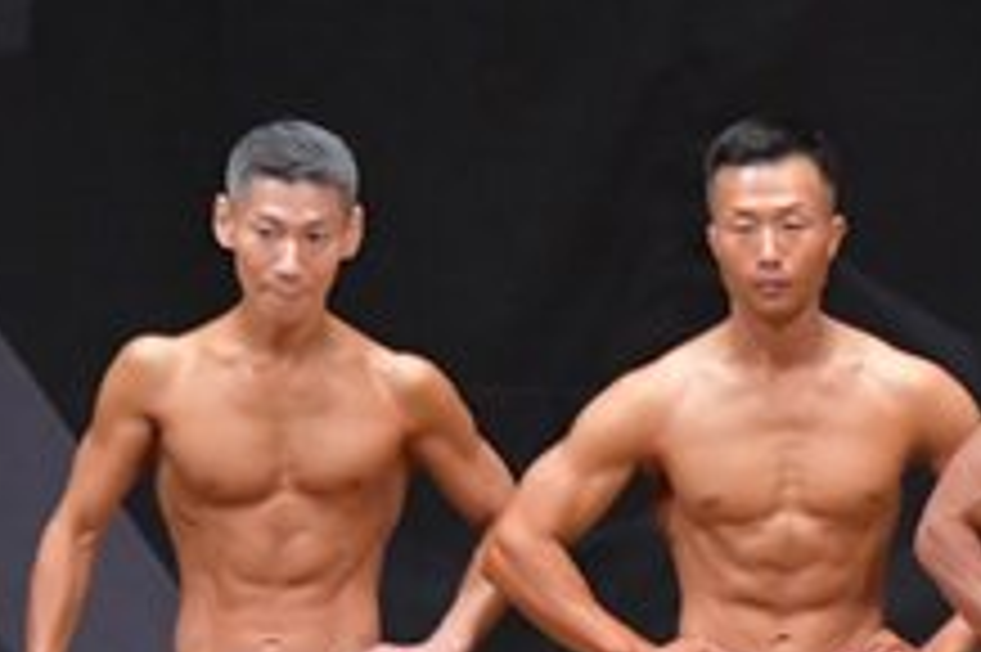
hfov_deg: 3.2
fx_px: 17726
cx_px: 1708
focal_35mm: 651
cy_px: 859
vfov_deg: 2.1
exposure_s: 1/400
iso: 6400
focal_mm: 122
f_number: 5.6
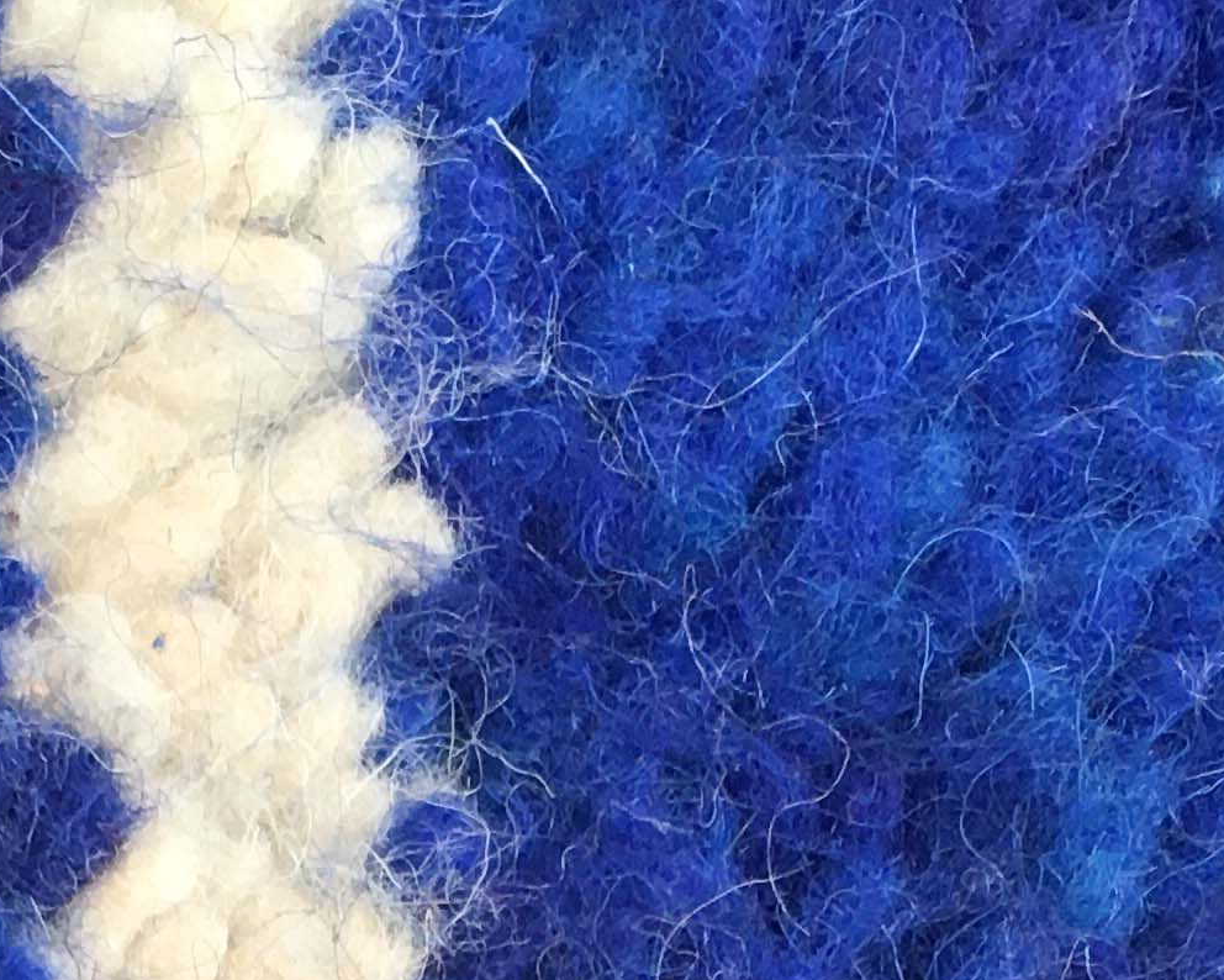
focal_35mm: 115
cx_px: 368
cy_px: 1677
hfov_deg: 16.7
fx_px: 4167
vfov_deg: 12.4
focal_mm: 4.15
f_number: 2.2
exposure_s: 1/35
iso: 100
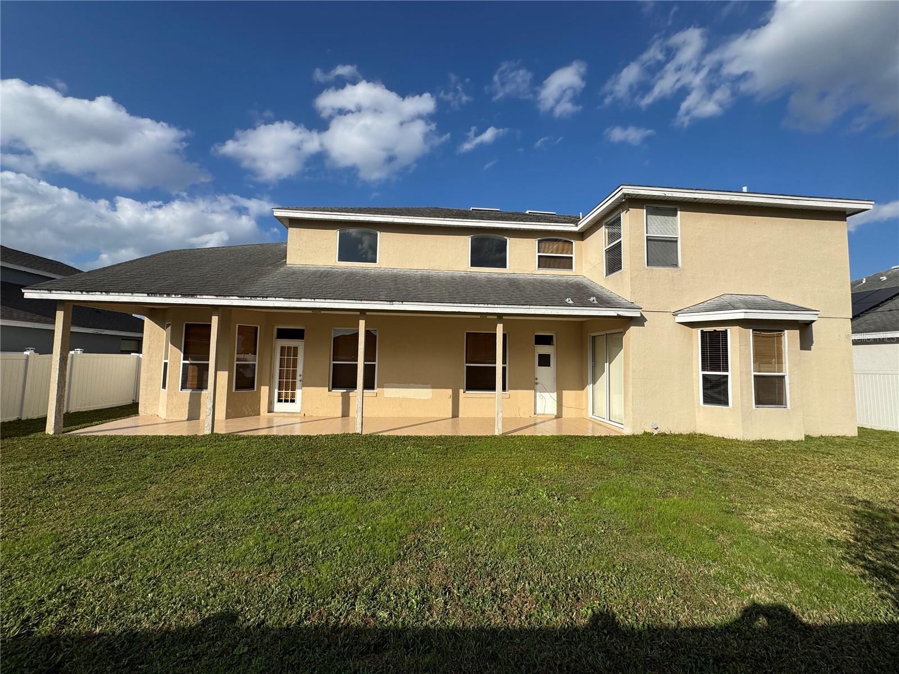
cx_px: 450
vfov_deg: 85.7
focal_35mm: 14
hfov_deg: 102.1
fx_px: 364
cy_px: 337
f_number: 2.2
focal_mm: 2.22
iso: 50
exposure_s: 1/3247
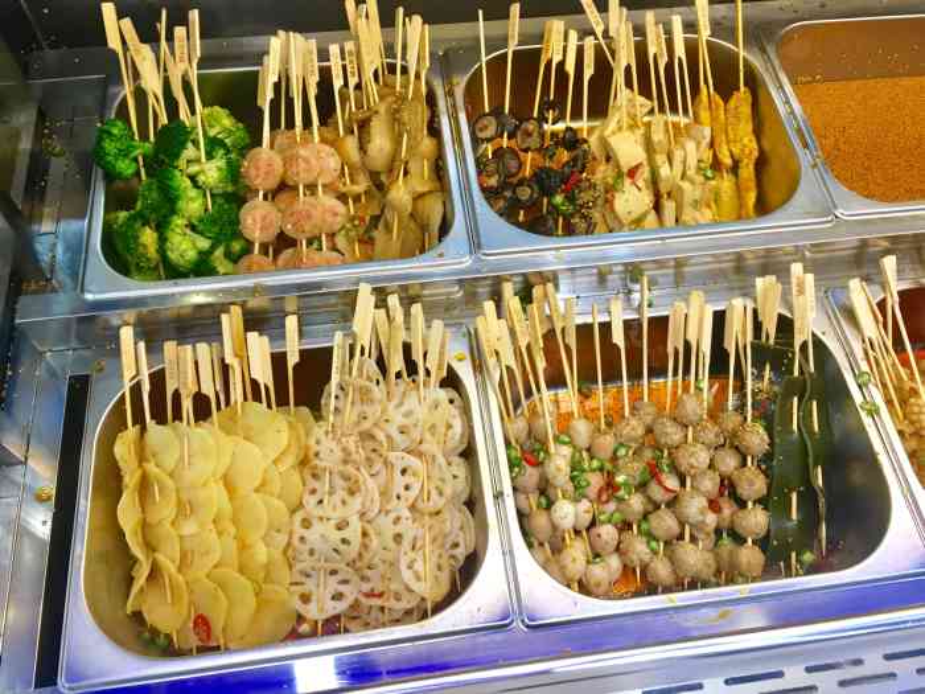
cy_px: 347
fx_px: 775
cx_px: 462
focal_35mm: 29
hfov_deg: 61.7
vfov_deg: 48.2
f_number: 2.2
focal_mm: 4.15
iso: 40
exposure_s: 1/33
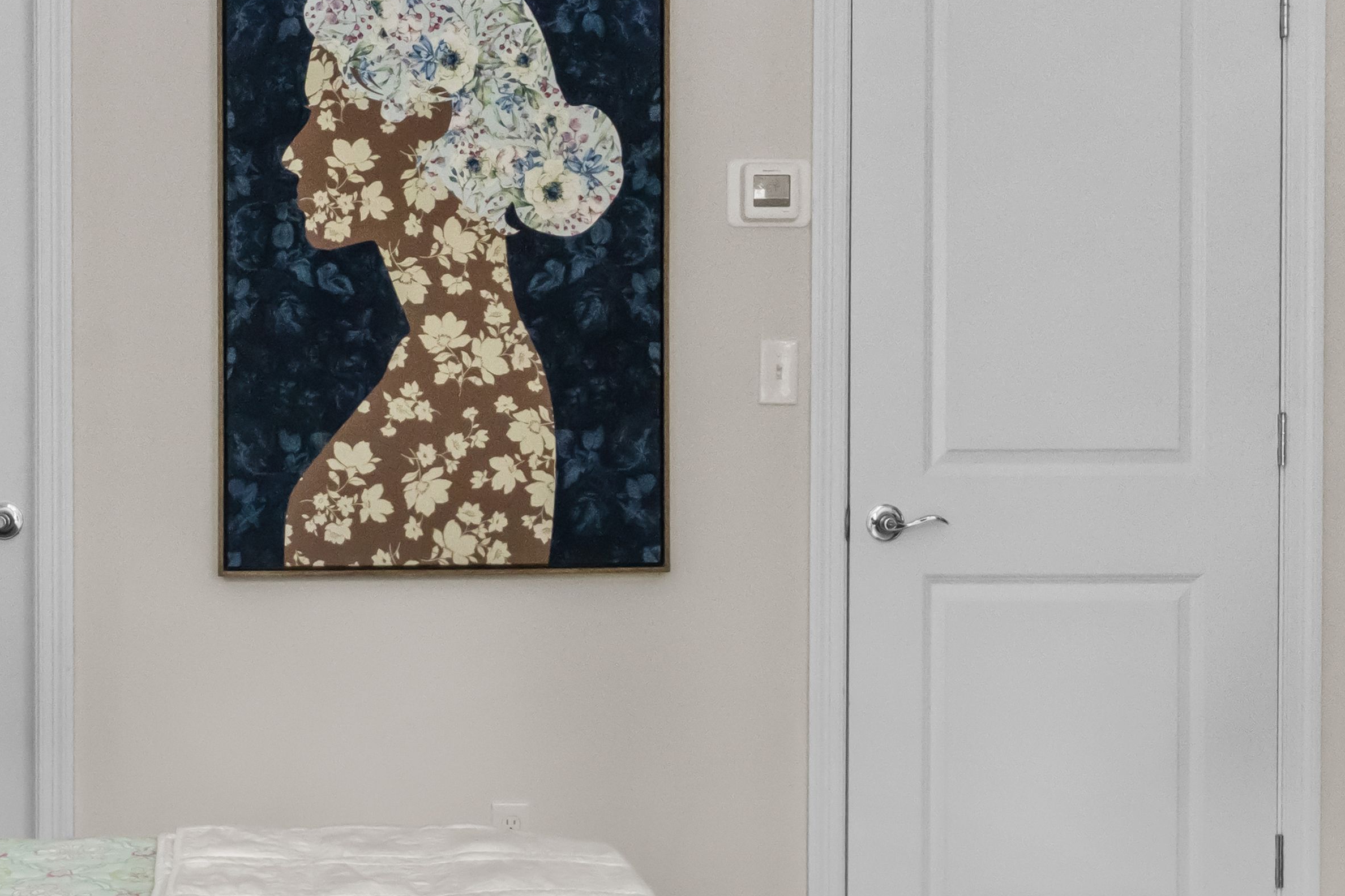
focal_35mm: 58
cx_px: 445
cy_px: 454
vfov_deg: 23.2
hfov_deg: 33.9
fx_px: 2182
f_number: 11
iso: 1600
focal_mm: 14.6
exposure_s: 1/40
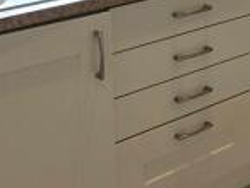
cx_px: 289
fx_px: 658
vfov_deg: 15.7
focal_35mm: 91
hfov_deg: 20.3
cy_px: -31
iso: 40
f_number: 1.9
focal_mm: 2.2
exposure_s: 1/109
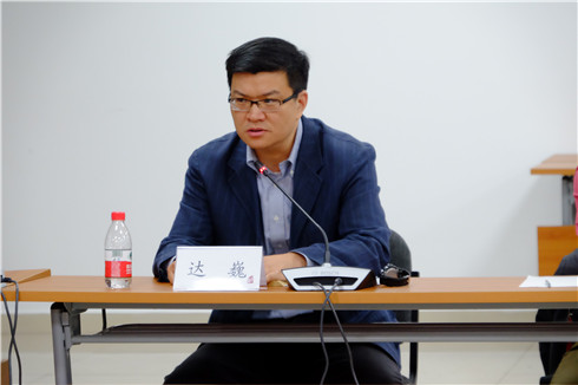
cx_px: 289
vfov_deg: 9.8
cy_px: 192
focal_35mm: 140
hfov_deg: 14.7
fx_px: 2246
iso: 3200
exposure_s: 1/50
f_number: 5.6
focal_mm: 93.2
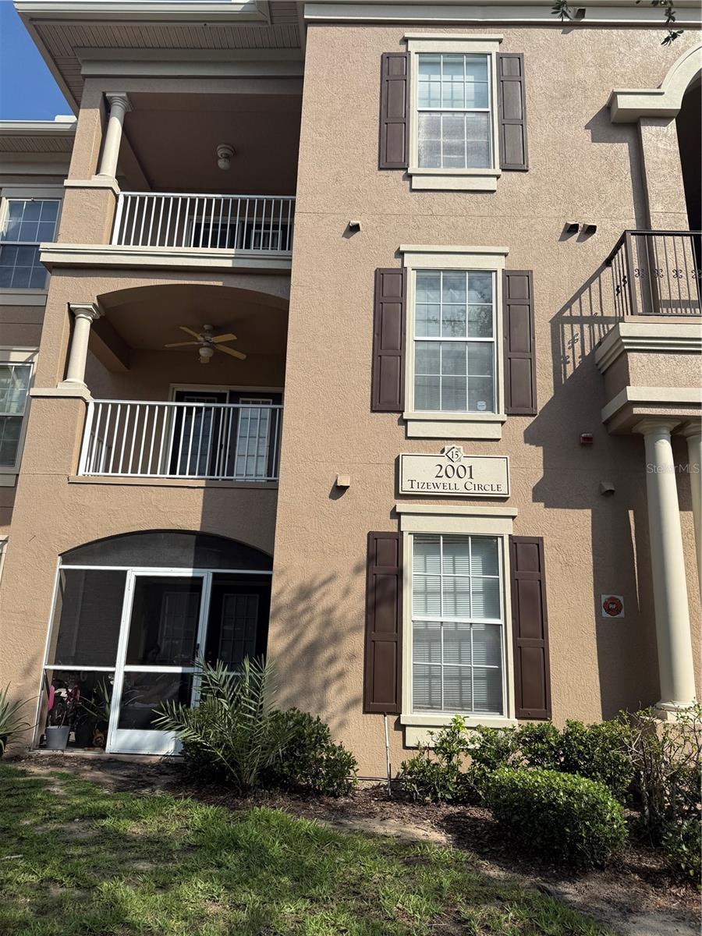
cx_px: 351
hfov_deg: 56.8
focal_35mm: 24
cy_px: 468
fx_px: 649
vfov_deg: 71.6
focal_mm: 6.76
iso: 80
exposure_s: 1/5319
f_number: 1.78
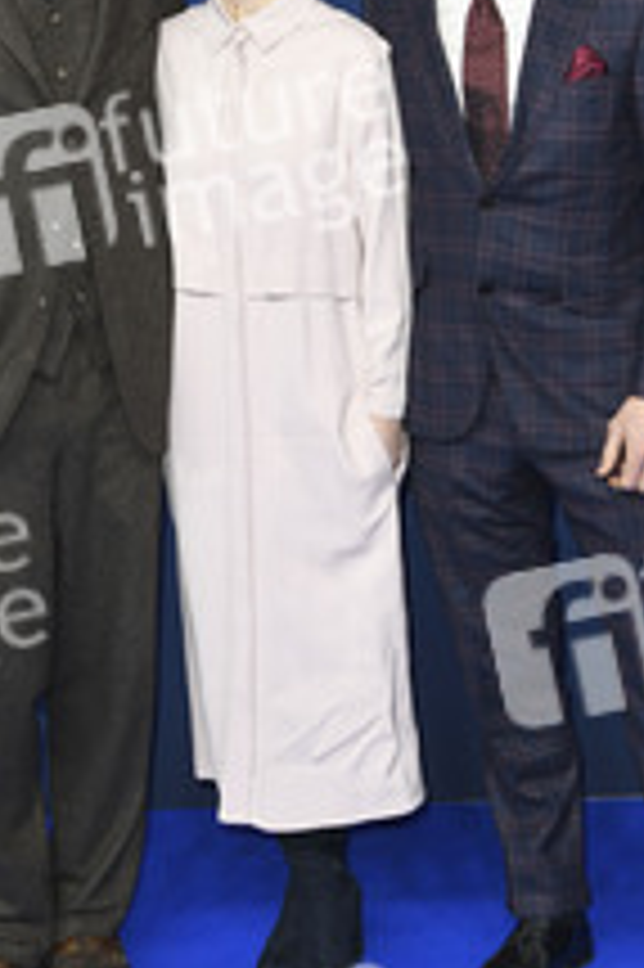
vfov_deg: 21.9
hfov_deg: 14.7
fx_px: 2499
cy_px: 396
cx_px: 306
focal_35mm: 93
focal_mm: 50
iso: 800
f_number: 4
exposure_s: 1/320
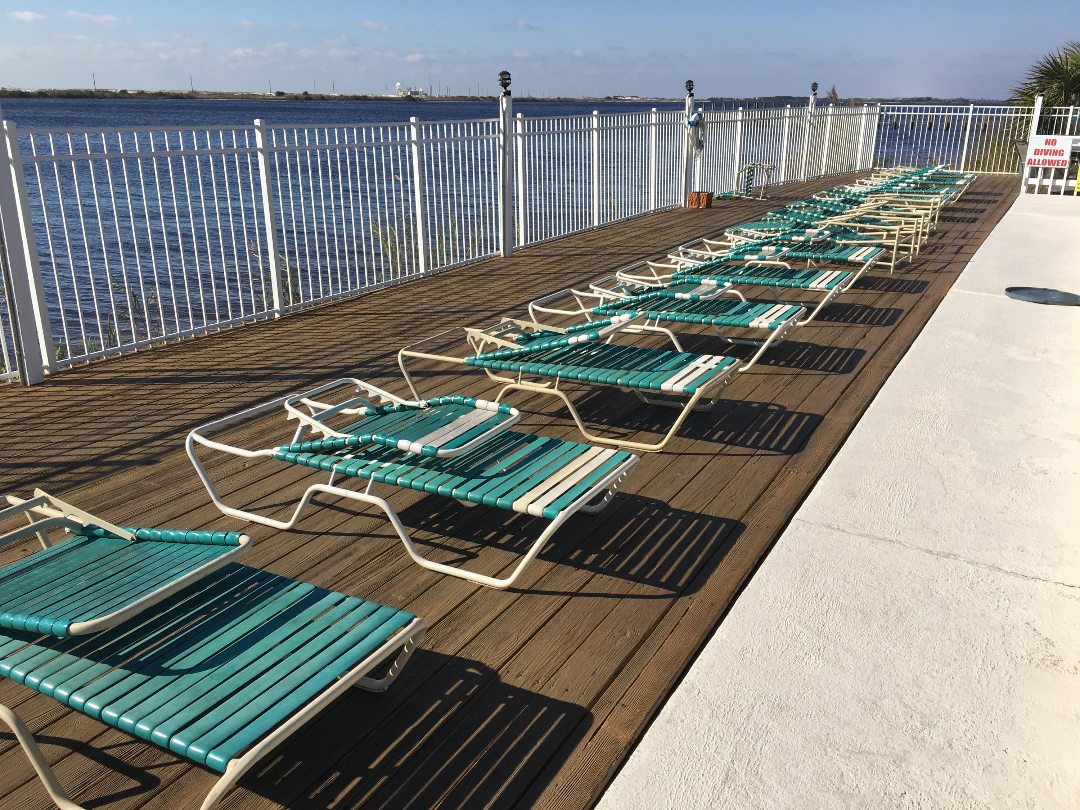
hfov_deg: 61.7
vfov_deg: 48.2
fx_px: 905
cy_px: 405
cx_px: 540
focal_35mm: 29
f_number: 2.2
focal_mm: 4.15
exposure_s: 1/2198
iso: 25
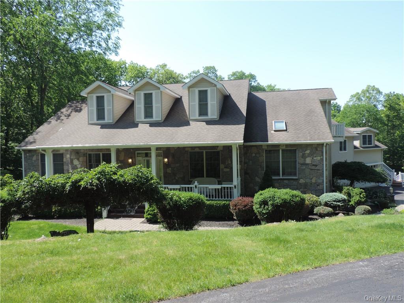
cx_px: 202
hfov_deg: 63.4
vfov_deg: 49.7
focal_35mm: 28
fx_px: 327
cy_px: 152
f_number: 3.1
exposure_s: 1/400
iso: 80
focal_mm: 4.9
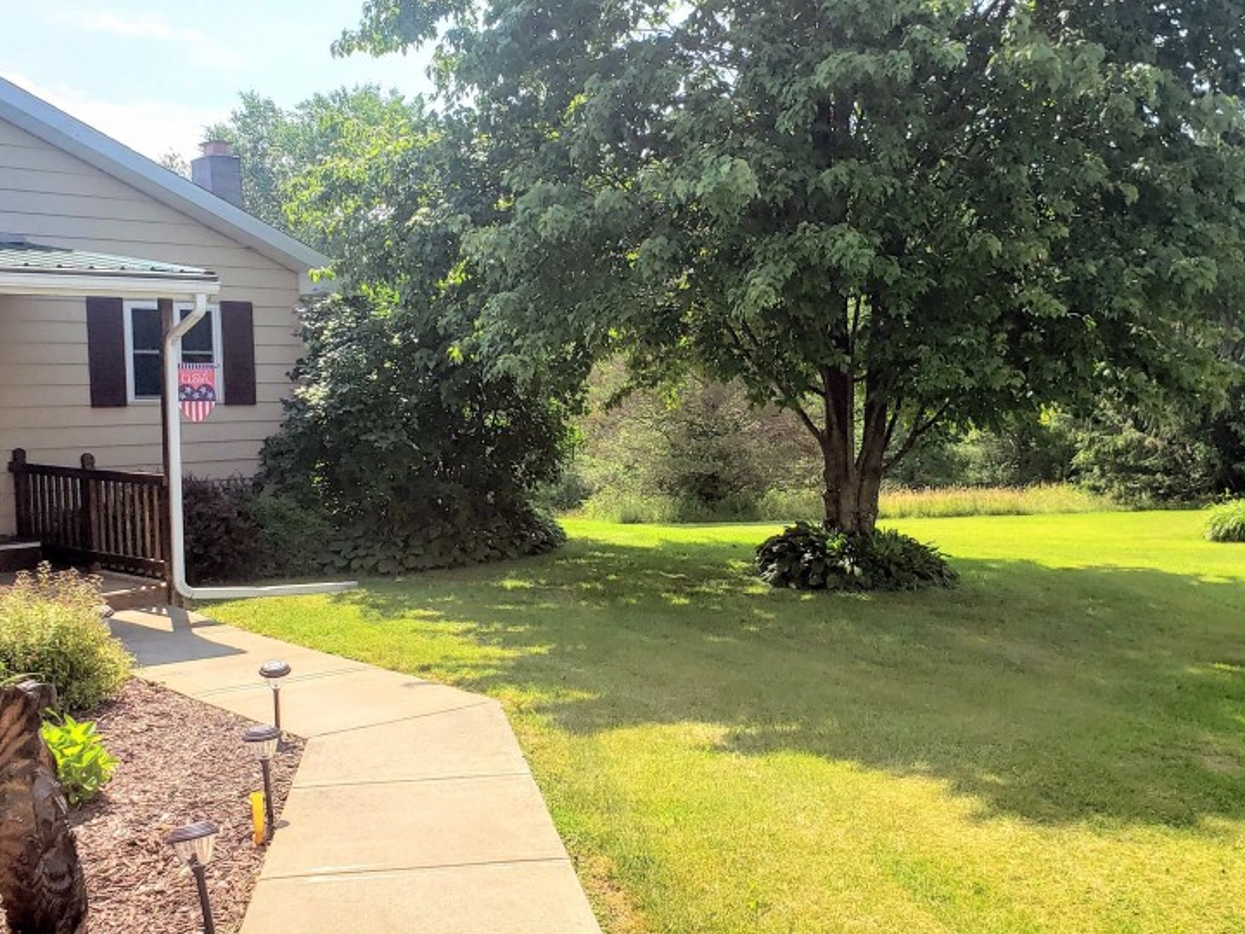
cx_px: 662
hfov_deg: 50.1
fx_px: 1331
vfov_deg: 38.6
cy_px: 521
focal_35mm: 37
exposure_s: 1/1623
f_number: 2.4
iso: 50
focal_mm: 4.3
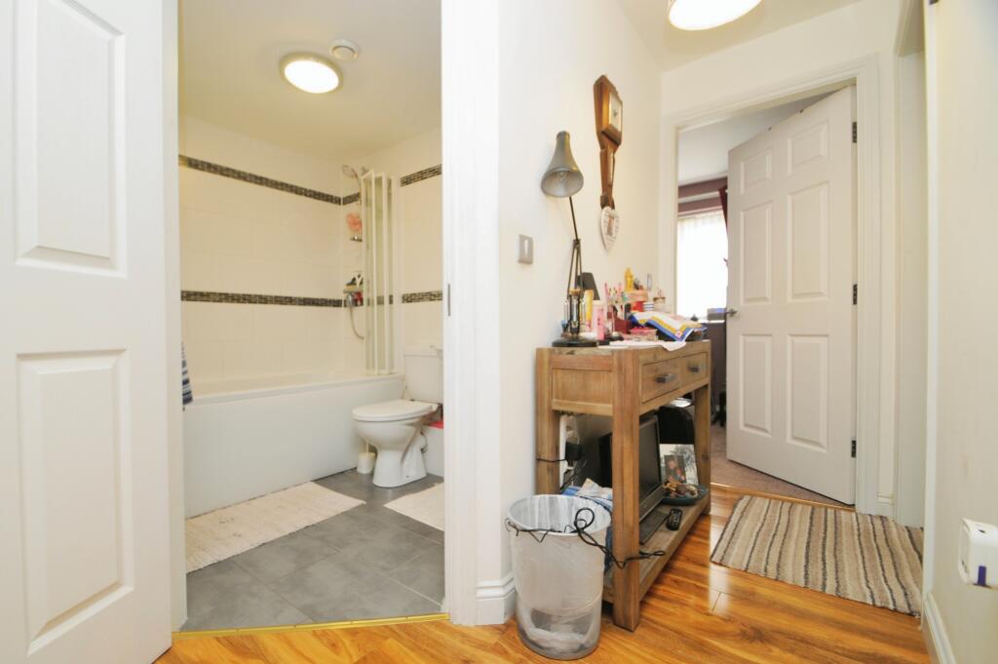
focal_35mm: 15
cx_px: 499
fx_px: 415
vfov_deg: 77.2
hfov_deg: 100.4
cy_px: 332
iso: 400
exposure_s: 1/20
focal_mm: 10
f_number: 5.6
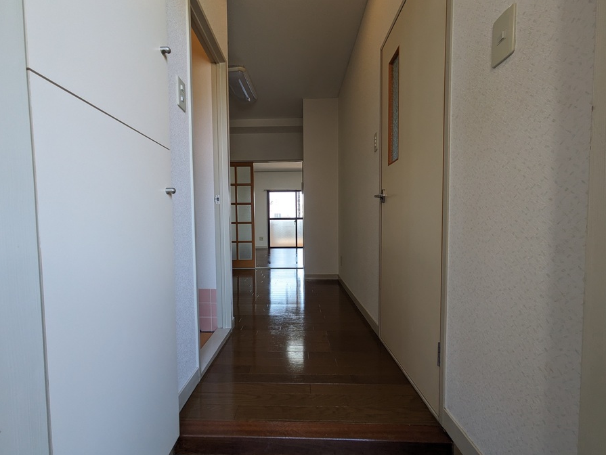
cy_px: 237
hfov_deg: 98.1
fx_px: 263
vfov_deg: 81.7
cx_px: 289
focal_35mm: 15
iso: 63
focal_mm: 1.83
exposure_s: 1/120
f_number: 2.2
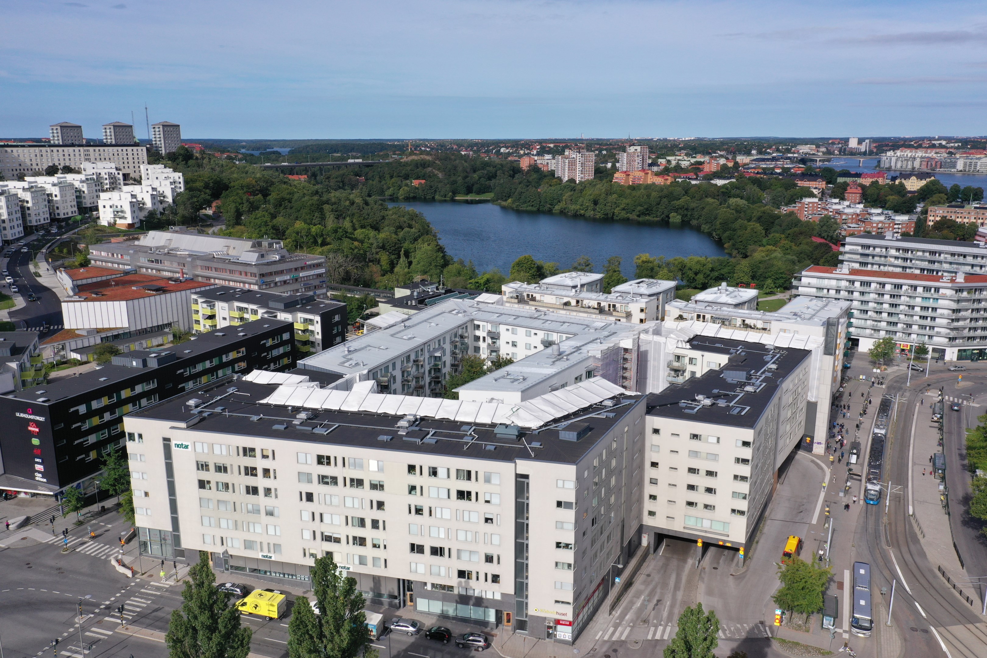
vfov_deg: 46.4
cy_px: 329
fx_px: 768
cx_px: 494
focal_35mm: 28
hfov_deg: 65.5
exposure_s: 1/800
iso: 100
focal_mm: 10.26
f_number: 5
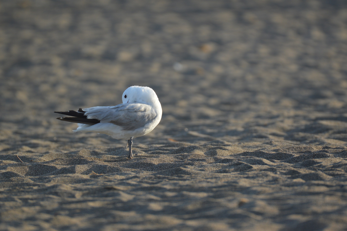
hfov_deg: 2.8
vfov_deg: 1.8
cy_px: 116
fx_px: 7222
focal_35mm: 750
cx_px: 174
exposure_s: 1/500
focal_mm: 500
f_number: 5.6
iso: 220
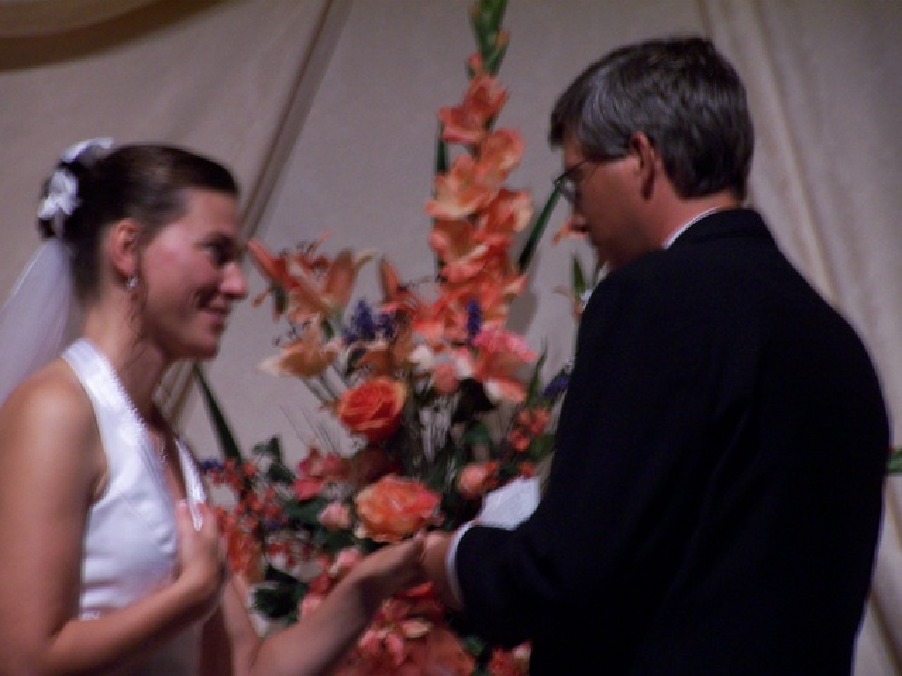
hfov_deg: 7.7
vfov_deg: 5.8
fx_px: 6723
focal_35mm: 258
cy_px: 338
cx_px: 451
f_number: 3.6
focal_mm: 42.8
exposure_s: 1/10
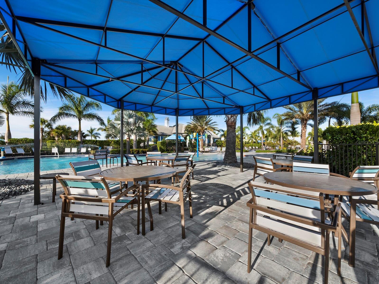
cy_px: 142
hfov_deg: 102.0
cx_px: 190
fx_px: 153
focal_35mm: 14
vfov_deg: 85.7
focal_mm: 7
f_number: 10
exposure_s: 1/160
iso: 400
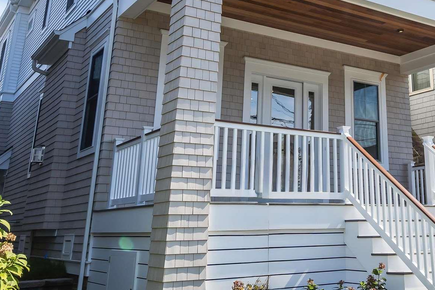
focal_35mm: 45
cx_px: 339
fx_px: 544
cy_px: 27
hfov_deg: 41.9
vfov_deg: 28.7
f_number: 8
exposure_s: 1/500
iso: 200
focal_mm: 17
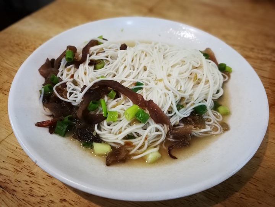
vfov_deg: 51.4
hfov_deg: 65.3
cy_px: 104
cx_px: 138
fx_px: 214
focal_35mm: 27
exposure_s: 1/24
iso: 400
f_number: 4
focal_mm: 4.5
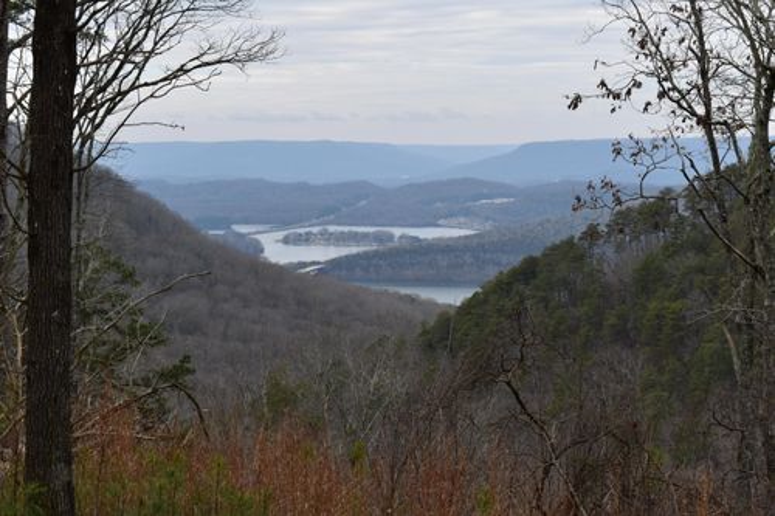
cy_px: 258
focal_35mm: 82
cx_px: 388
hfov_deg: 24.6
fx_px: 1775
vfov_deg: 16.5
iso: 400
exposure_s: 1/320
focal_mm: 55
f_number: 10
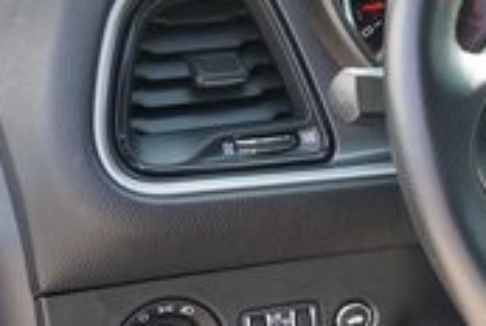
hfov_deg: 14.1
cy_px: 207
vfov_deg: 10.3
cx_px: 795
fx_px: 1799
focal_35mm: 133
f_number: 4
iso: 125
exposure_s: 1/60
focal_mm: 36
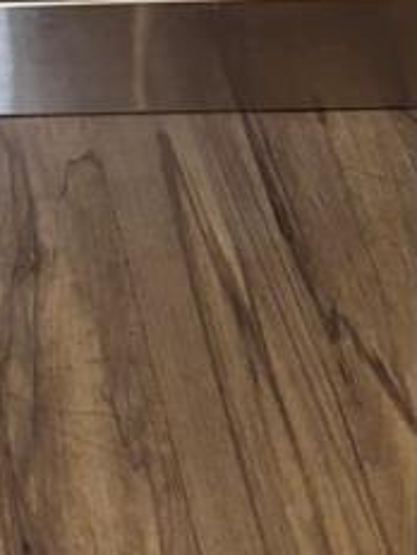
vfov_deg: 9.7
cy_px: -899
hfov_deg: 8.3
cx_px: -369
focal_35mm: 172
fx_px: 2763
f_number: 1.6
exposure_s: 1/121
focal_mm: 5.96
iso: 64
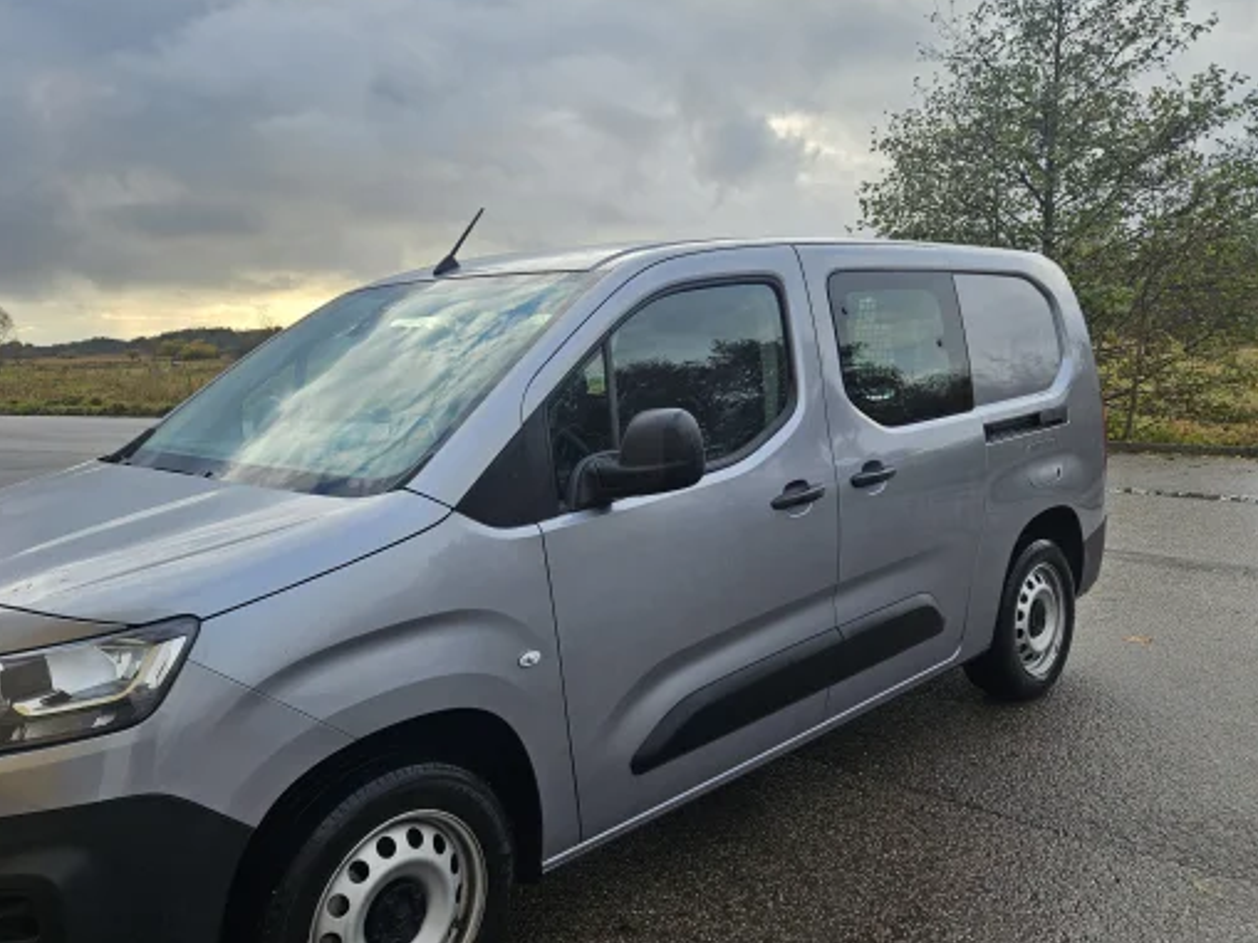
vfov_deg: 48.2
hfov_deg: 61.5
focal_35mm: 29
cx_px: 567
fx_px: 1054
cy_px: 458
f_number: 1.8
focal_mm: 5.4
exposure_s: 1/509
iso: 25
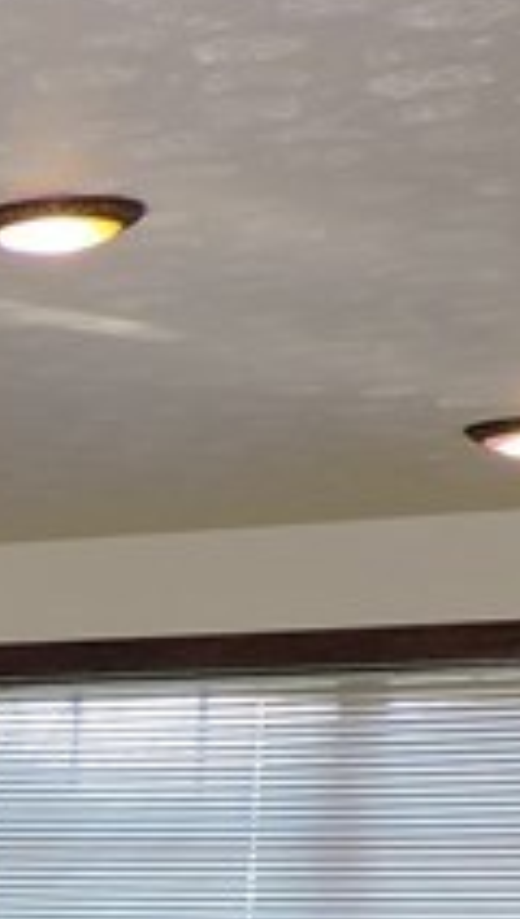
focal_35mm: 126
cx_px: -1582
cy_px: 1045
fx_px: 3074
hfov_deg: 7.1
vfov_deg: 16.4
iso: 200
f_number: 3
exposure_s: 1/30
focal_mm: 4.3
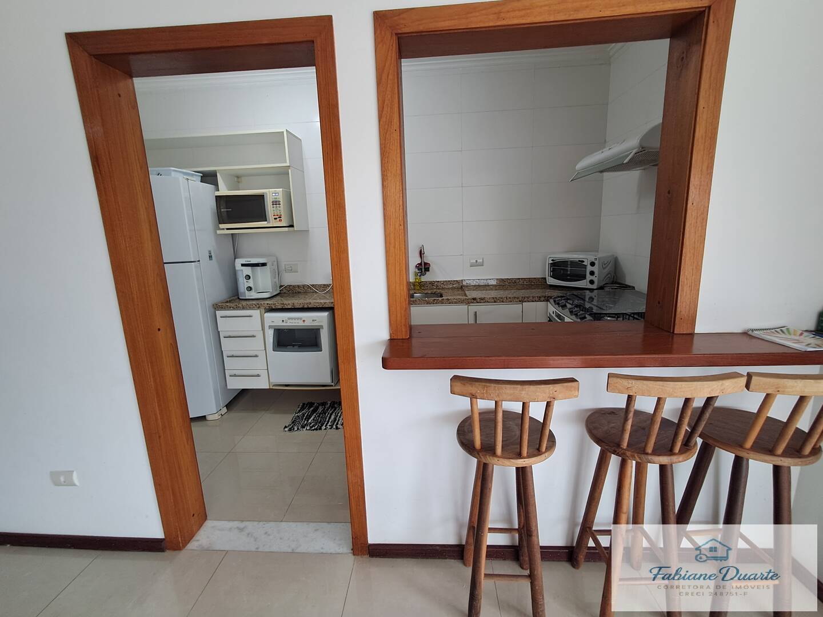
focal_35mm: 16
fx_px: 380
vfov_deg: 78.1
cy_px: 308
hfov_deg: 94.5
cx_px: 412
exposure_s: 1/40
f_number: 2.2
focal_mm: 1.64
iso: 50
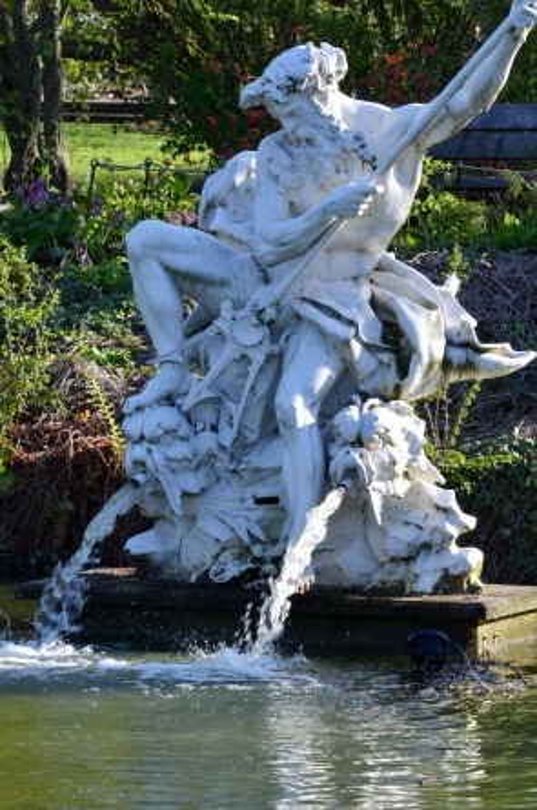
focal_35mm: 300
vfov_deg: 6.9
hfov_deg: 4.6
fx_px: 6738
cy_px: 405
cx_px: 268
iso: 450
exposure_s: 1/160
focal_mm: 200
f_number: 14
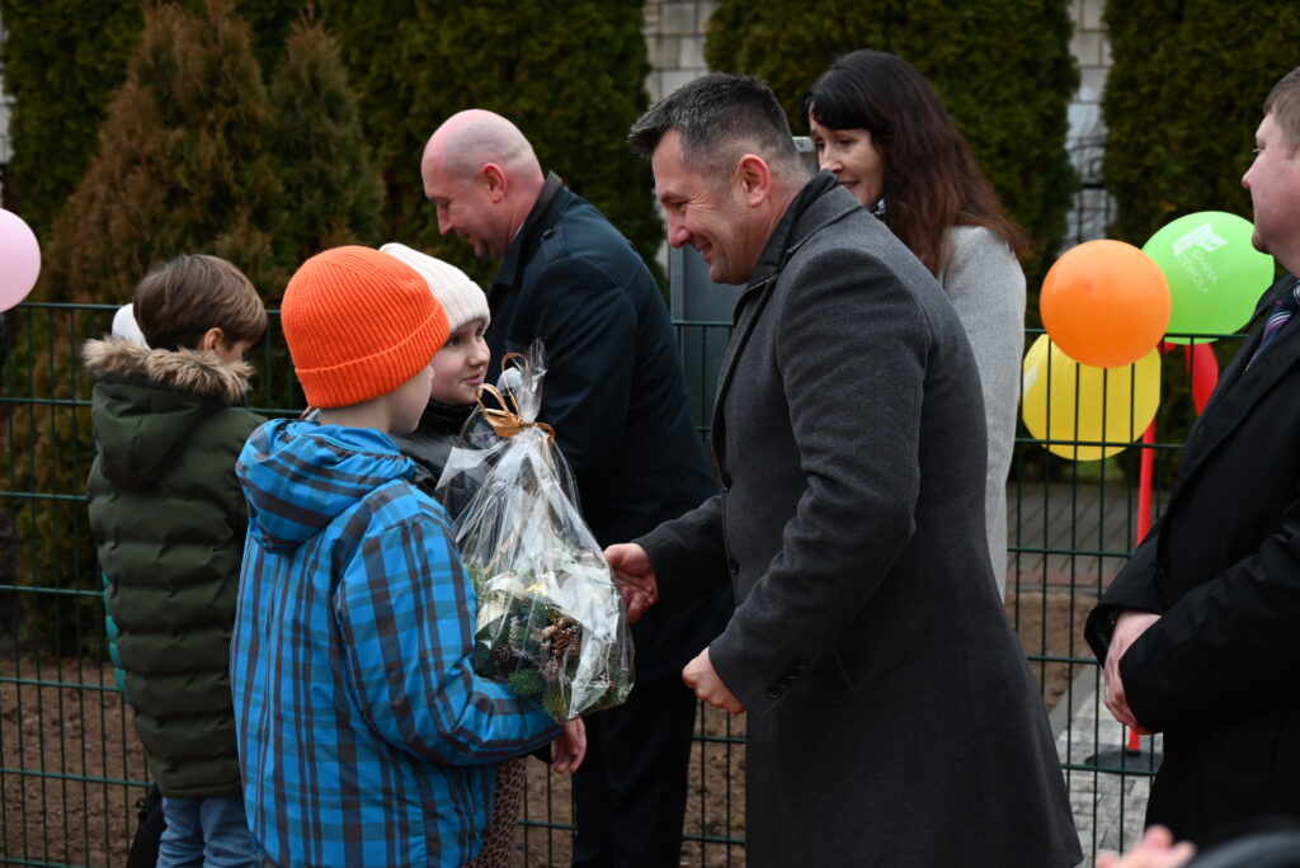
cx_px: 650
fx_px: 2276
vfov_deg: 21.6
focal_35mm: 63
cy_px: 434
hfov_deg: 31.9
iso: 1000
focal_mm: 63
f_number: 6
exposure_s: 1/160
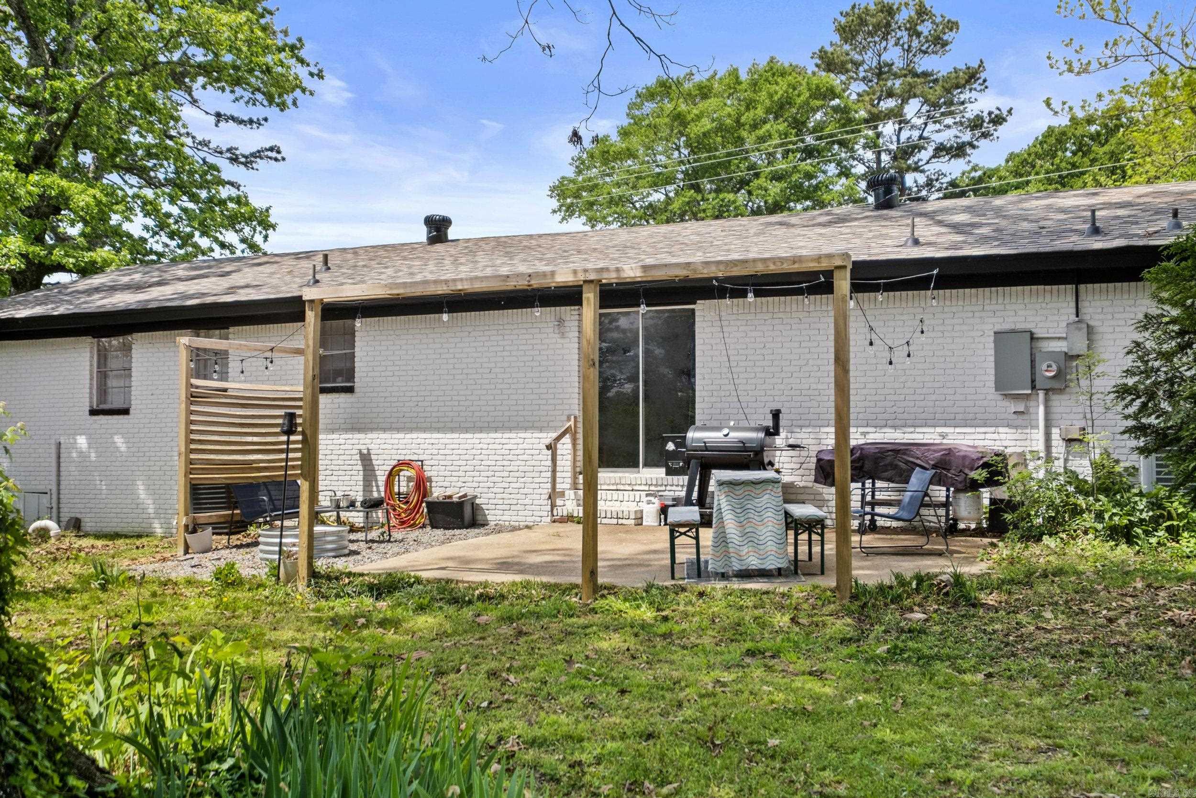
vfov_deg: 36.9
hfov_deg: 53.1
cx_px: 598
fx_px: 1196
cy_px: 399
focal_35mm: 36
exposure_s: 1/250
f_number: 4.5
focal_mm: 24
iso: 400
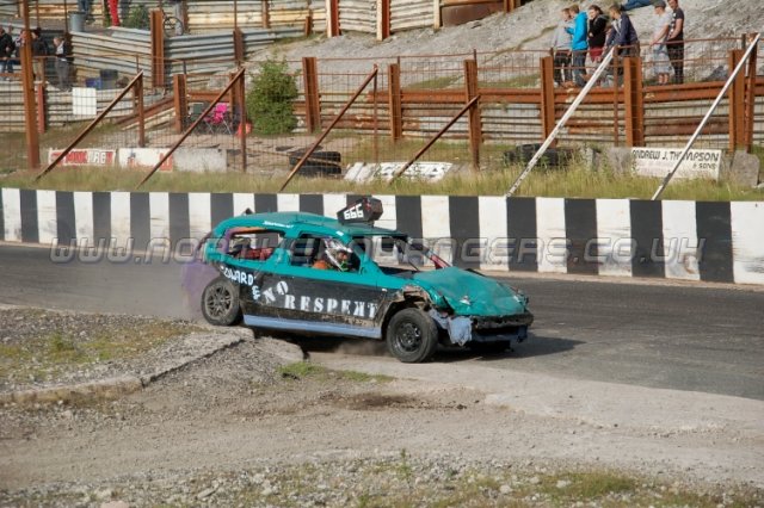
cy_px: 254
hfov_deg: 17.5
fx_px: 2482
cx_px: 382
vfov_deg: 11.7
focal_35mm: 117
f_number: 5.6
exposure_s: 1/1000
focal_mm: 78
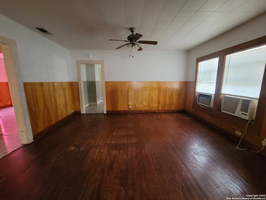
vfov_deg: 89.9
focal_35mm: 13
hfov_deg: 106.2
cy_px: 100
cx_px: 133
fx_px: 100
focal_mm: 2.2
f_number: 2.2
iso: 640
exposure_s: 1/30
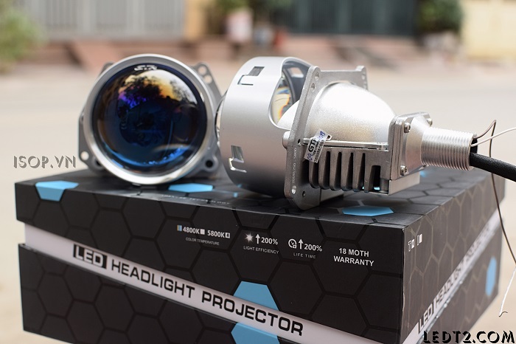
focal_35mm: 52
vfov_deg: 25.7
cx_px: 258
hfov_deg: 37.9
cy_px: 172
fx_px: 752
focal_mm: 35
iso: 320
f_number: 4.5
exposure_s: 1/20
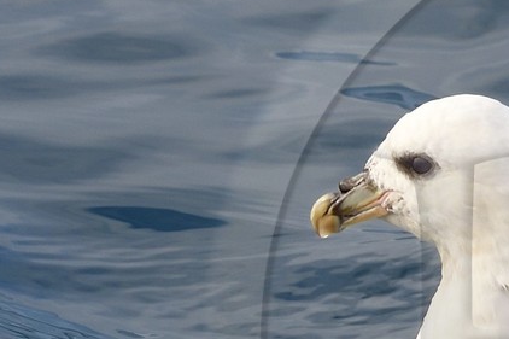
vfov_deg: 1.3
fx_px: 15009
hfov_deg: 1.9
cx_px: 704
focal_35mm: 1062
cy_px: 345
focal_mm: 280
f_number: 9
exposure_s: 1/500
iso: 400
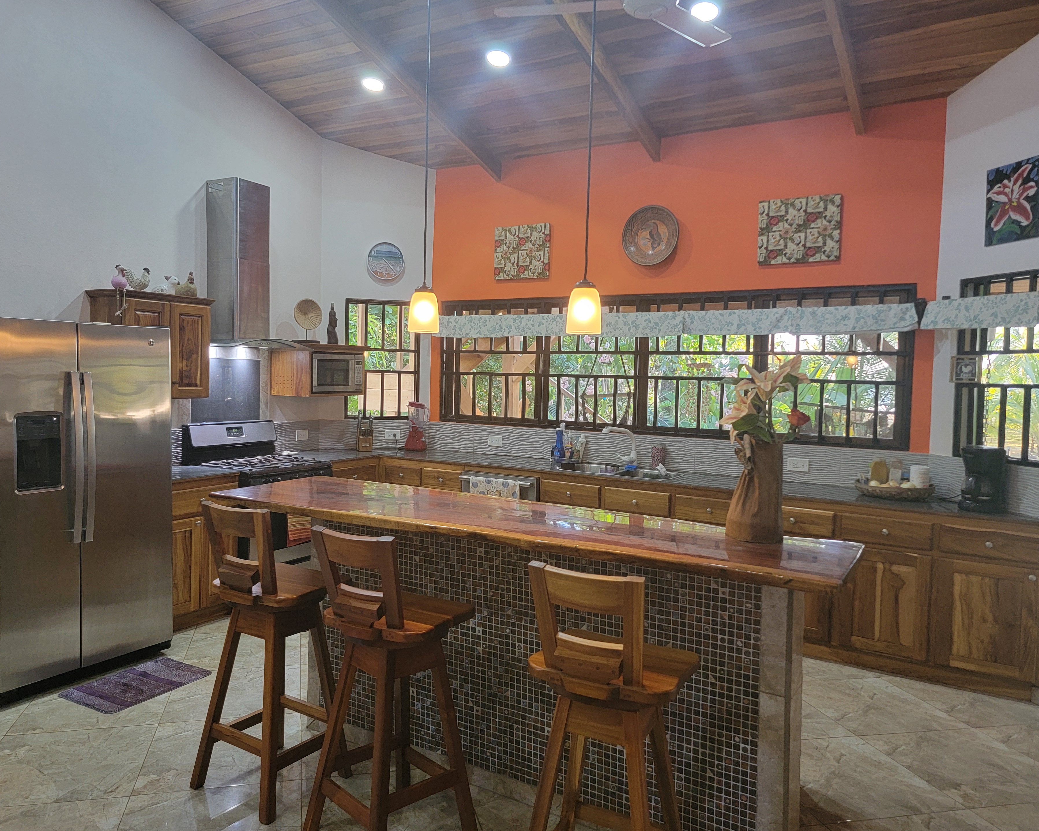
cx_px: 471
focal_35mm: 26
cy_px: 412
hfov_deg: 65.9
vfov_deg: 54.9
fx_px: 799
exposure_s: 1/40
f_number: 1.8
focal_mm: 6.7
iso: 200
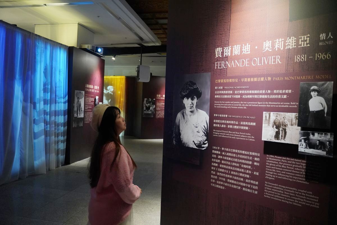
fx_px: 262
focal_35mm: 28
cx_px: 168
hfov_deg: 65.5
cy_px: 112
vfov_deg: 46.4
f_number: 2.8
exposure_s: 1/160
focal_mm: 28
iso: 5000
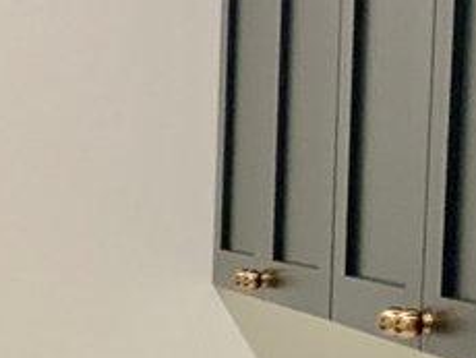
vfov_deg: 11.1
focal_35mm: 129
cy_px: 513
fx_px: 1776
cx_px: -420
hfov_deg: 13.5
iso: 64
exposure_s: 1/60
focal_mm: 3
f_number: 1.8
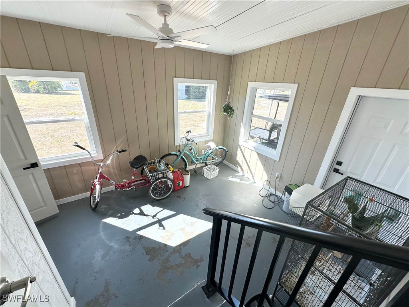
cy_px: 154
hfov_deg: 102.1
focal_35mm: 14
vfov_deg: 85.7
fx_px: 165
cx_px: 204
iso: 40
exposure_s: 1/180
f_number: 2.2
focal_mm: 2.22
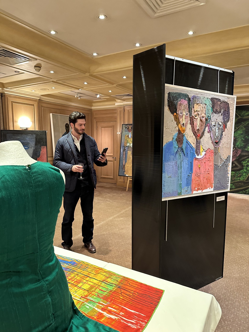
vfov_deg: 71.6
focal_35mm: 24
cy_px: 166
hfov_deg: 56.8
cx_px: 124
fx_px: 230
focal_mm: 6.86
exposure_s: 1/50
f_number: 1.78
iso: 400
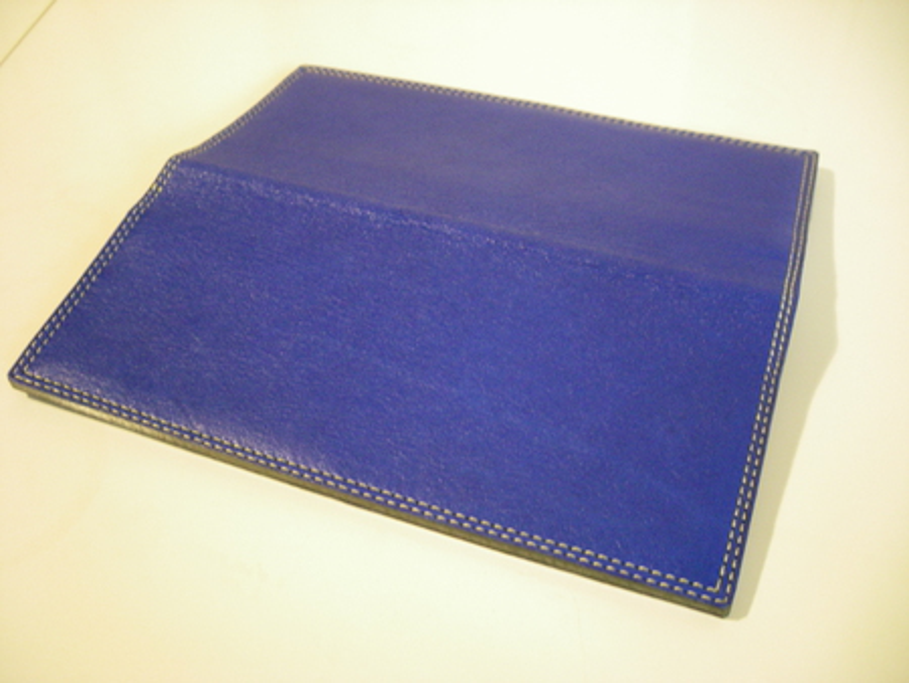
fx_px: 998
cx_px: 454
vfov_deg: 37.8
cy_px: 342
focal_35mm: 38
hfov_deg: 49.0
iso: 400
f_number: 2.7
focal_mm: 6.2
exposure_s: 1/10
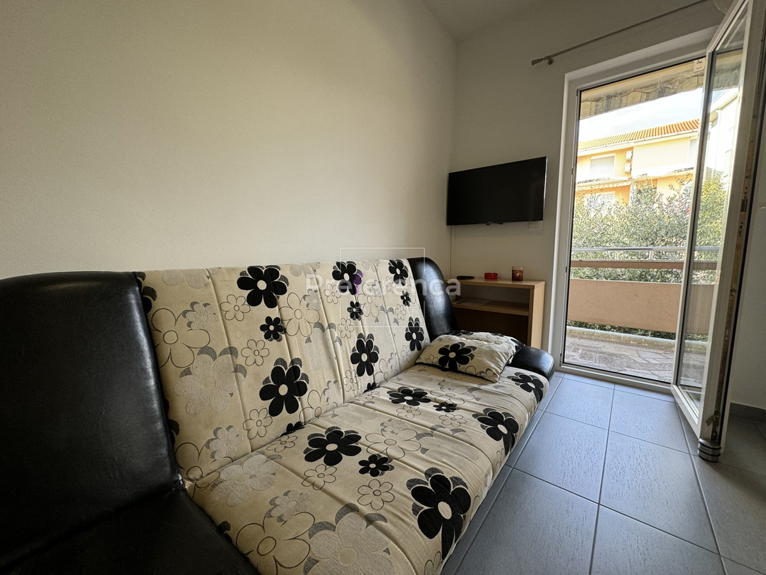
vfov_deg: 85.7
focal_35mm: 14
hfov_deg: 102.1
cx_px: 383
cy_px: 288
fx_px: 310
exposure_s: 1/100
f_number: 2.2
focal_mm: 2.22
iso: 125
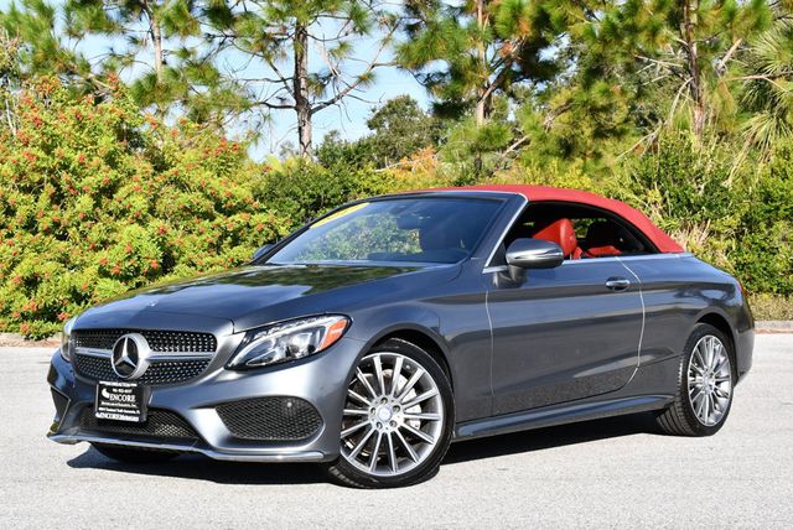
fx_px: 1499
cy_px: 265
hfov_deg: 29.6
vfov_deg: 20.1
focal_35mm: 68
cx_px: 396
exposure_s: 1/250
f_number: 8
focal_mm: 34
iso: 125
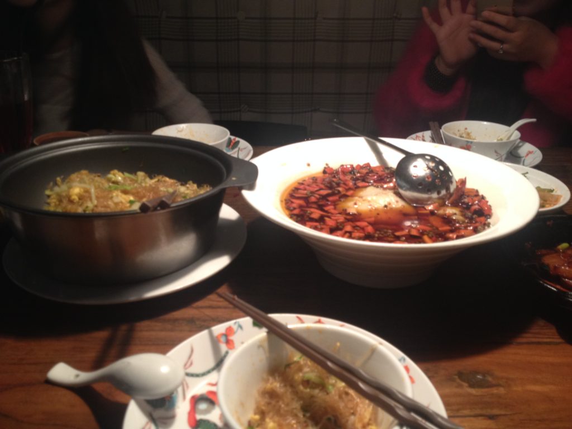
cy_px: 214
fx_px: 578
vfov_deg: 40.7
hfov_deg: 52.6
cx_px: 286
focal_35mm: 35
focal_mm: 4.28
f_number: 2.4
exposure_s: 1/20
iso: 100
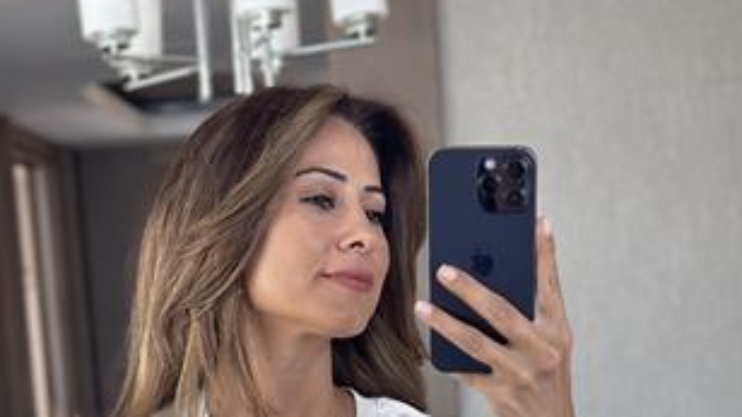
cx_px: 330
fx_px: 1691
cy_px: 581
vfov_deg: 13.4
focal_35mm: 86
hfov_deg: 24.7
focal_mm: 6.86
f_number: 1.78
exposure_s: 1/200
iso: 160
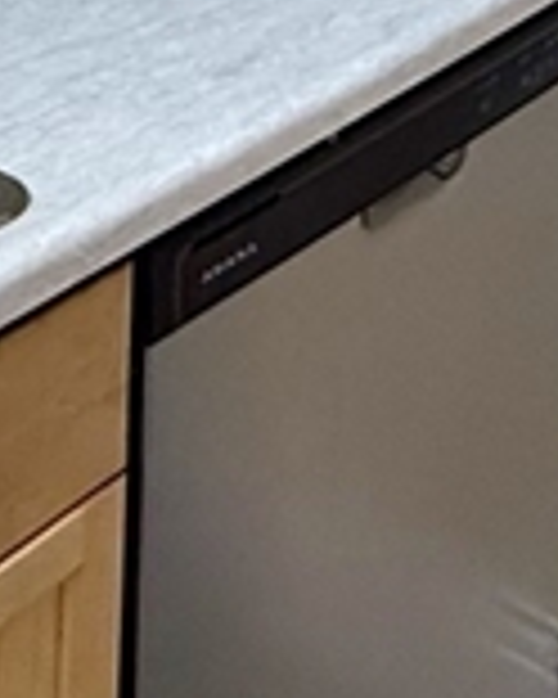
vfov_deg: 18.0
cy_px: -468
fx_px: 1858
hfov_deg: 17.0
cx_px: 410
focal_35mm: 90
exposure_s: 1/60
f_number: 2.2
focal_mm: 2.22
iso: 320
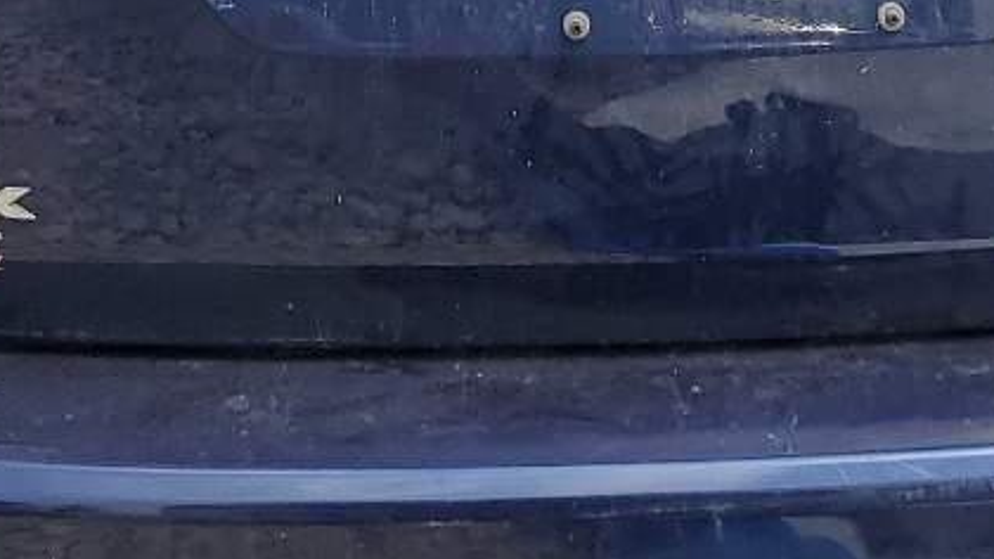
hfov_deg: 19.7
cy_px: -325
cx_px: 686
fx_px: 2846
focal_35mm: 108
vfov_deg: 10.7
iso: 50
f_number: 1.5
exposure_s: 1/3333
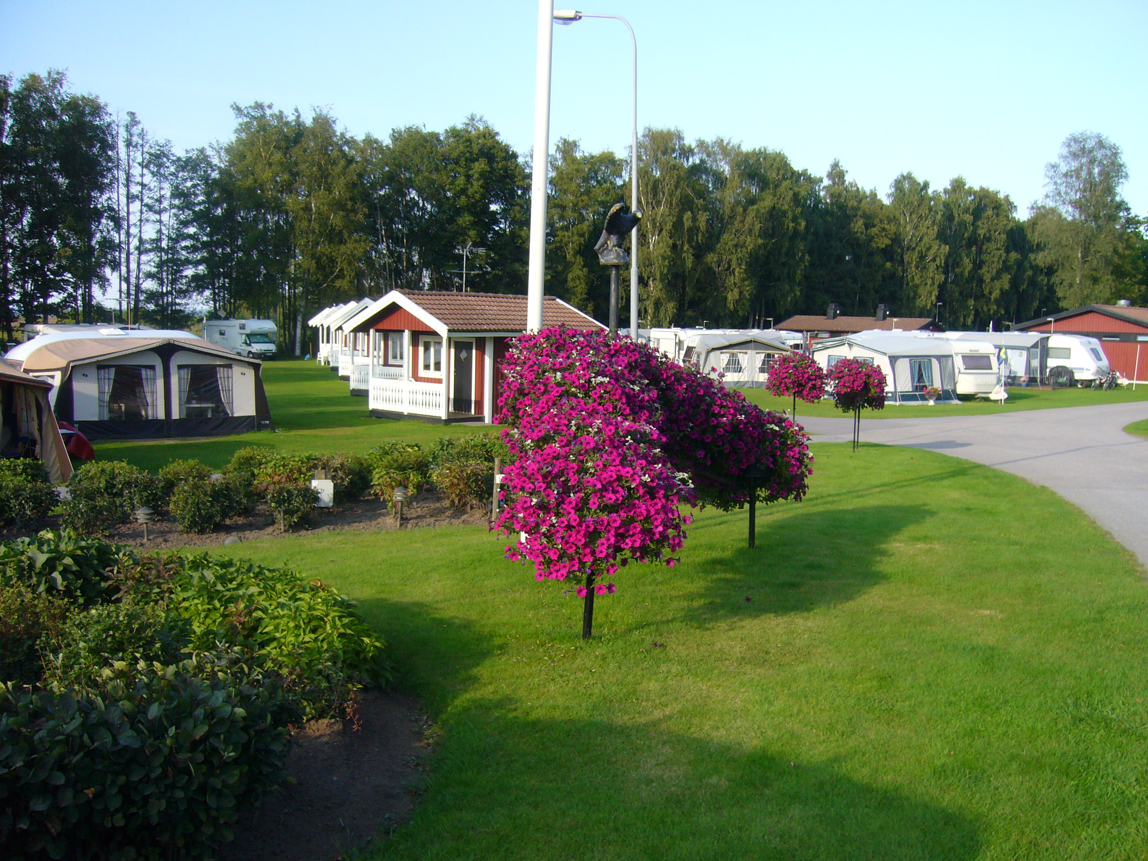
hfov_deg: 52.6
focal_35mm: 35
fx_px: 1161
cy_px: 430
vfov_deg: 40.7
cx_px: 574
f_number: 5.6
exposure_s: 1/200
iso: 100
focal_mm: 5.8
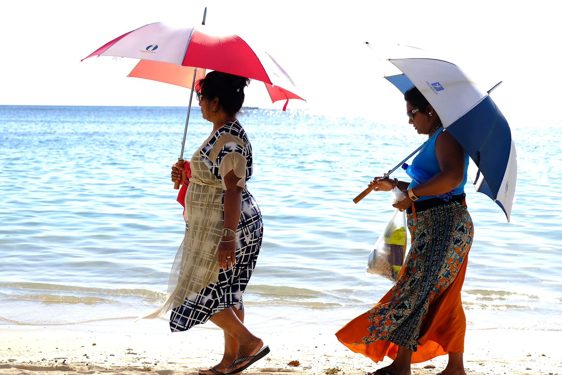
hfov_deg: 35.1
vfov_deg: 23.8
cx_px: 279
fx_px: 890
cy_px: 191
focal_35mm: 57
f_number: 3.6
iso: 100
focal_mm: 32.9
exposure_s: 1/1000
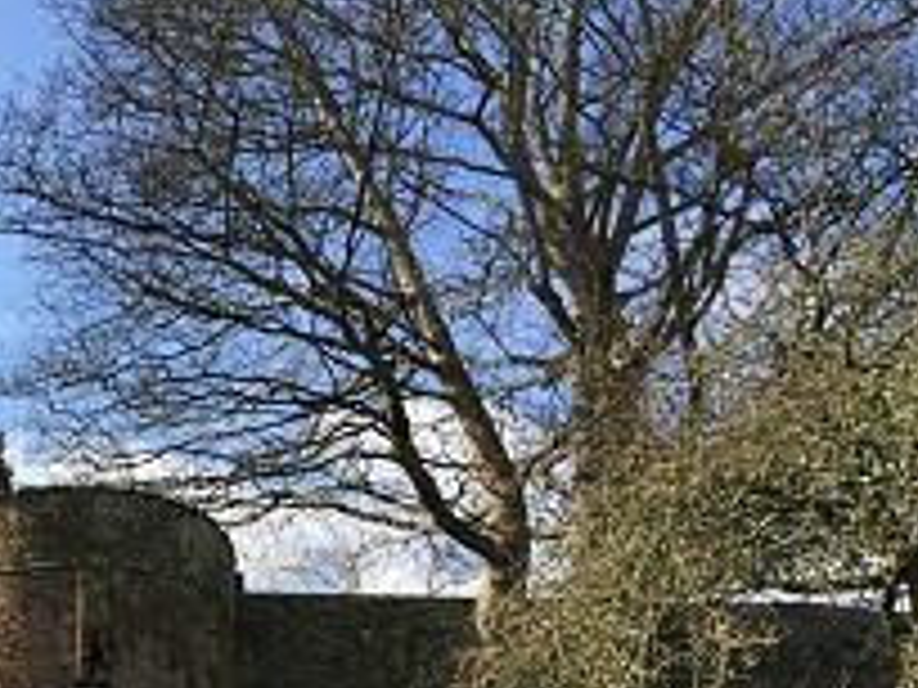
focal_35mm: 57
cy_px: 657
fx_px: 1512
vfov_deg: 24.7
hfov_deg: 31.6
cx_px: 32
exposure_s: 1/1014
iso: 32
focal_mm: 4.15
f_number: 2.2
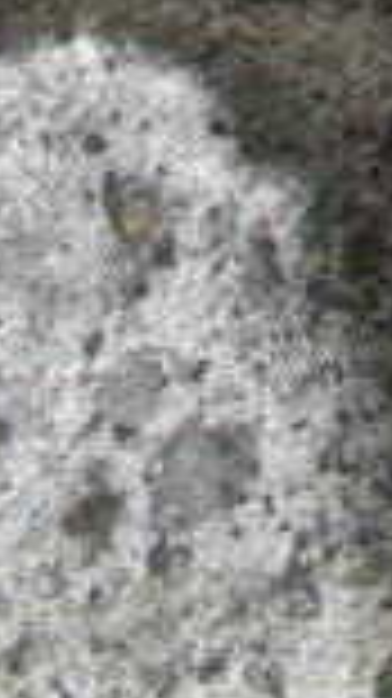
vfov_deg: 10.1
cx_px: 960
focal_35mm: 167
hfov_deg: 6.8
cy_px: -1304
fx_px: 3091
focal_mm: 18
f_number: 8
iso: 6400
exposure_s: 1/250
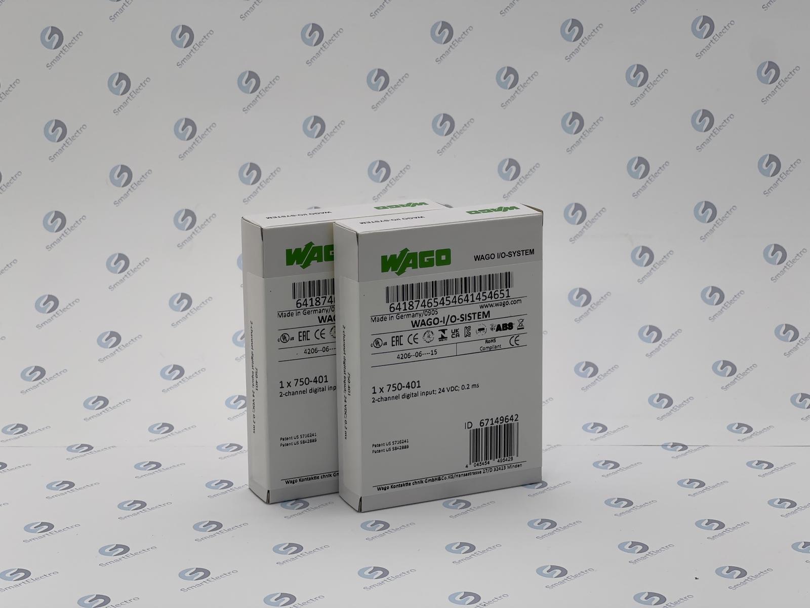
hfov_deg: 25.3
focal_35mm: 77
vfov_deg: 19.1
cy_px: 304
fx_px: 1802
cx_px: 405
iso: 32
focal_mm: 9
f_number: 2.8
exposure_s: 1/261
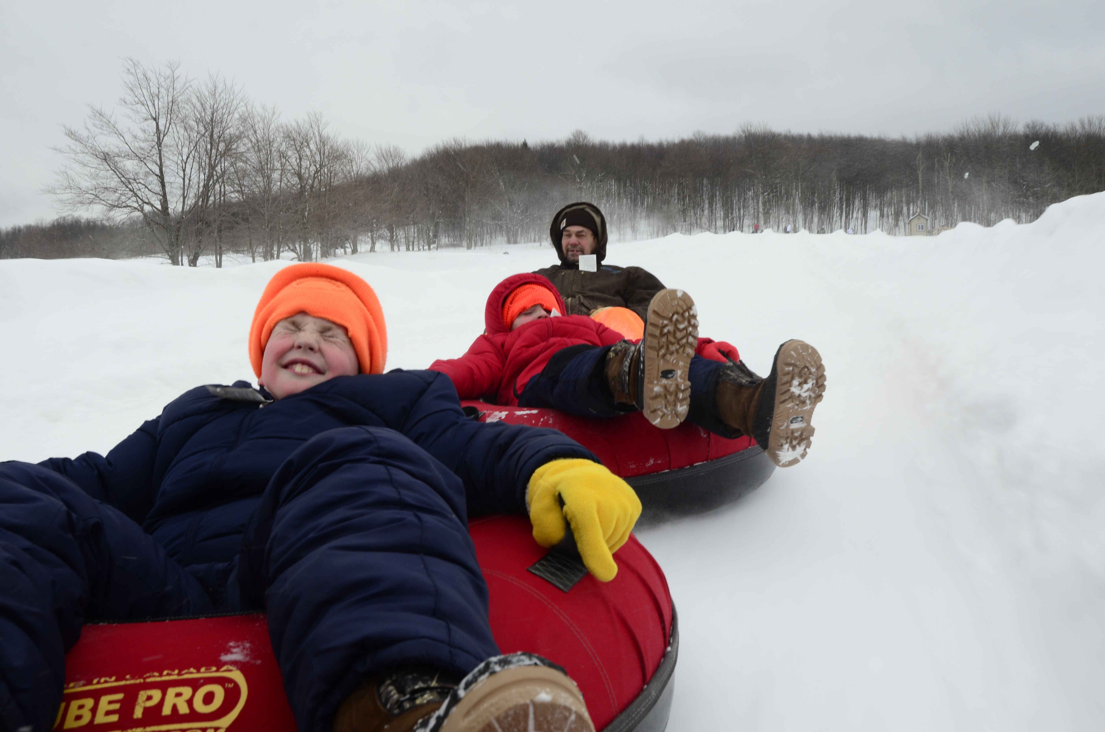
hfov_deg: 64.7
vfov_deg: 45.5
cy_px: 366
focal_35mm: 28
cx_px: 552
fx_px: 873
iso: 200
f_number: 10
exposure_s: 1/200
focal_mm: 19
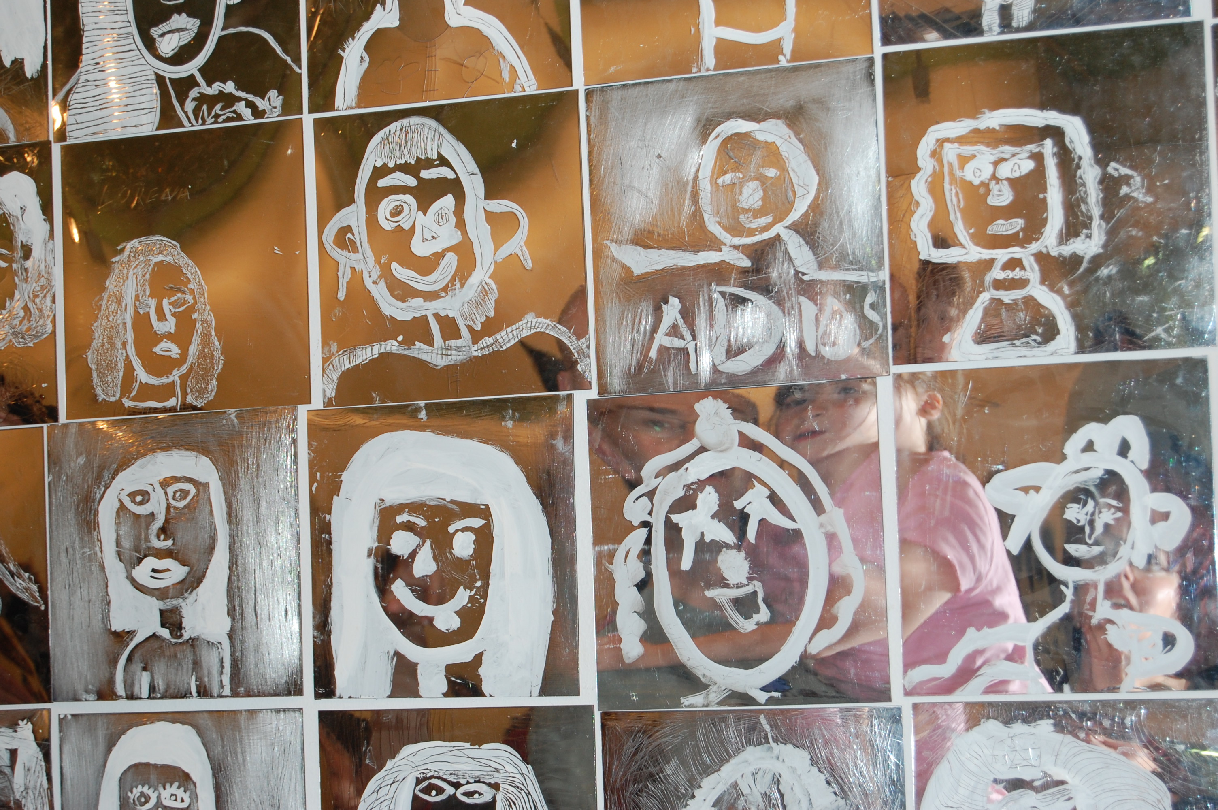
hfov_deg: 24.6
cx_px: 609
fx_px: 2789
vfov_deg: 16.5
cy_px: 405
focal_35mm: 82
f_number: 5.6
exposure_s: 1/60
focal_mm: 55
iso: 400
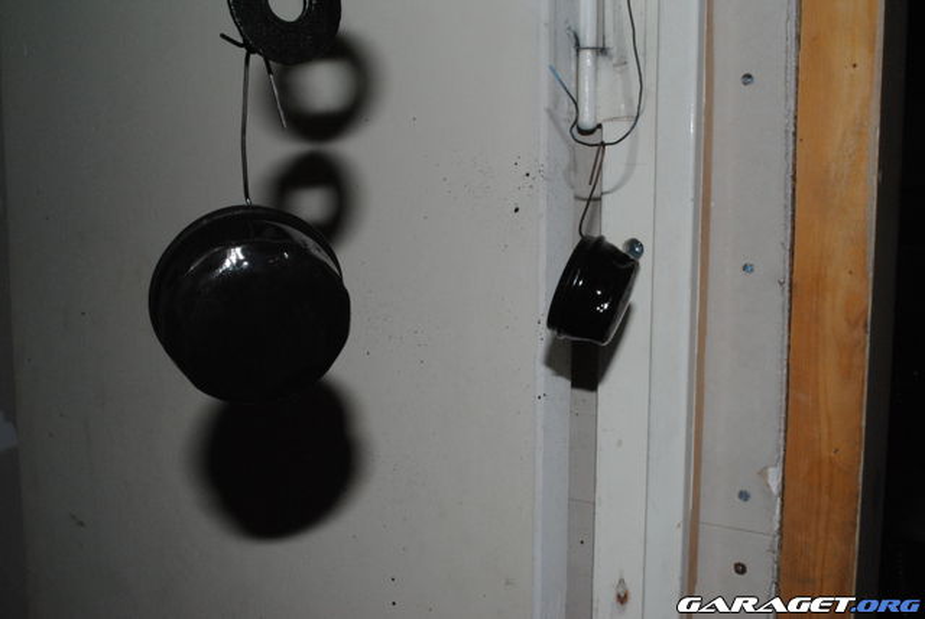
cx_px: 462
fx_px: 1003
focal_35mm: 39
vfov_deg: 34.3
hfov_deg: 49.5
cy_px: 310
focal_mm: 26
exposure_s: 1/125
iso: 800
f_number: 29
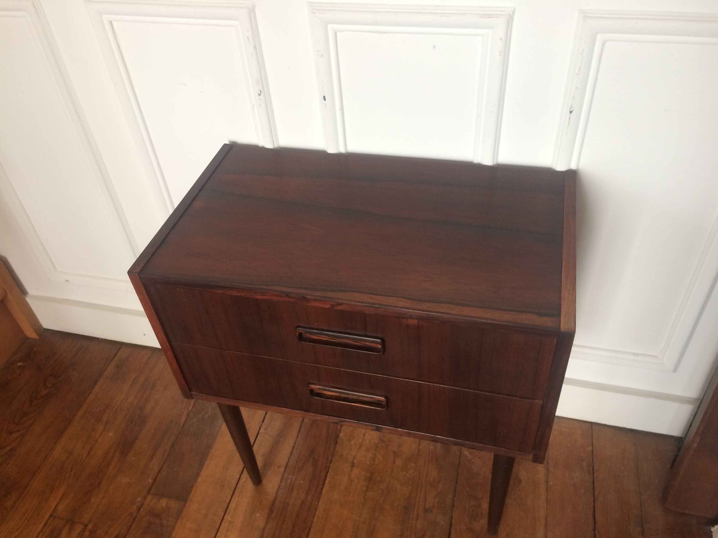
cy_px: 269
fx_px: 602
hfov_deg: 61.7
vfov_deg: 48.2
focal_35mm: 29
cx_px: 359
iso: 50
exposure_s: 1/33
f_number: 2.2
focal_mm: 4.15
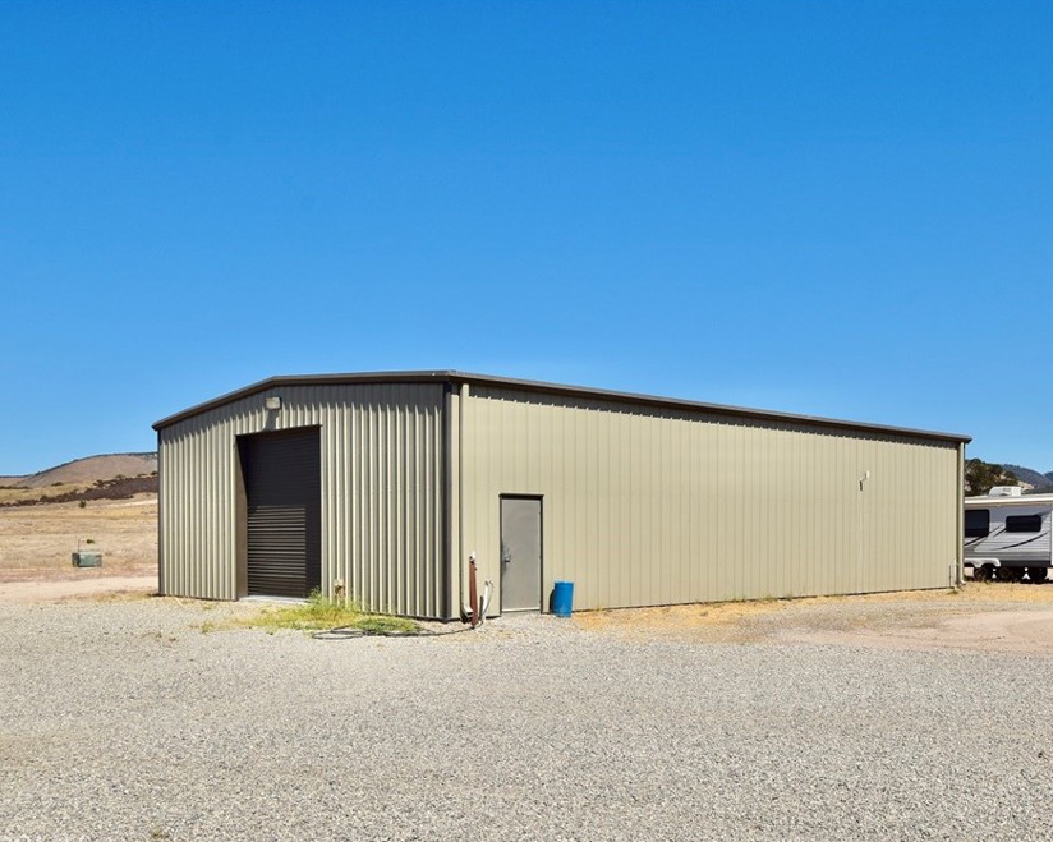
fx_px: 1091
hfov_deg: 51.2
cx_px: 630
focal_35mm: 35
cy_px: 429
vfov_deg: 42.2
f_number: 11
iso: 250
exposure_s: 1/500
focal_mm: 20
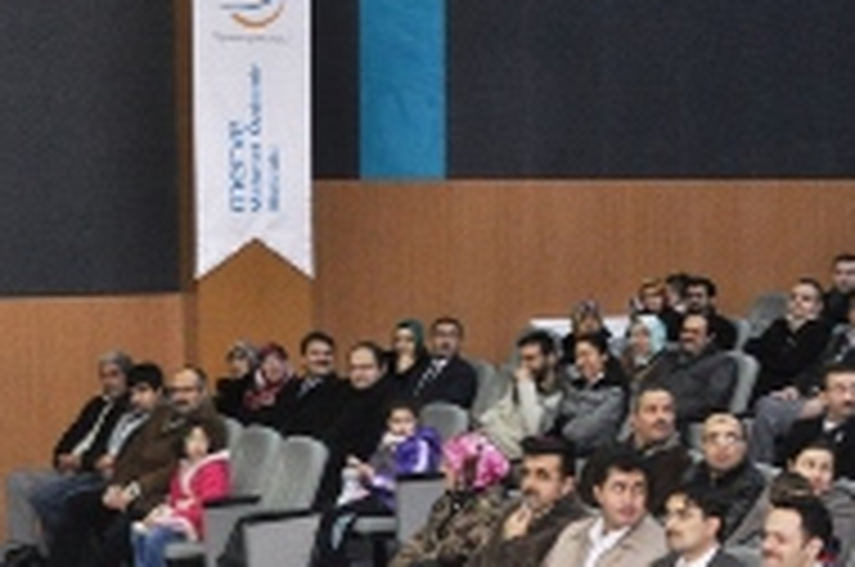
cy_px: 414
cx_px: 450
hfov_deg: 22.2
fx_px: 2181
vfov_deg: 14.8
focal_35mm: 92
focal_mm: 26
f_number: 4.2
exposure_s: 1/60
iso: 800
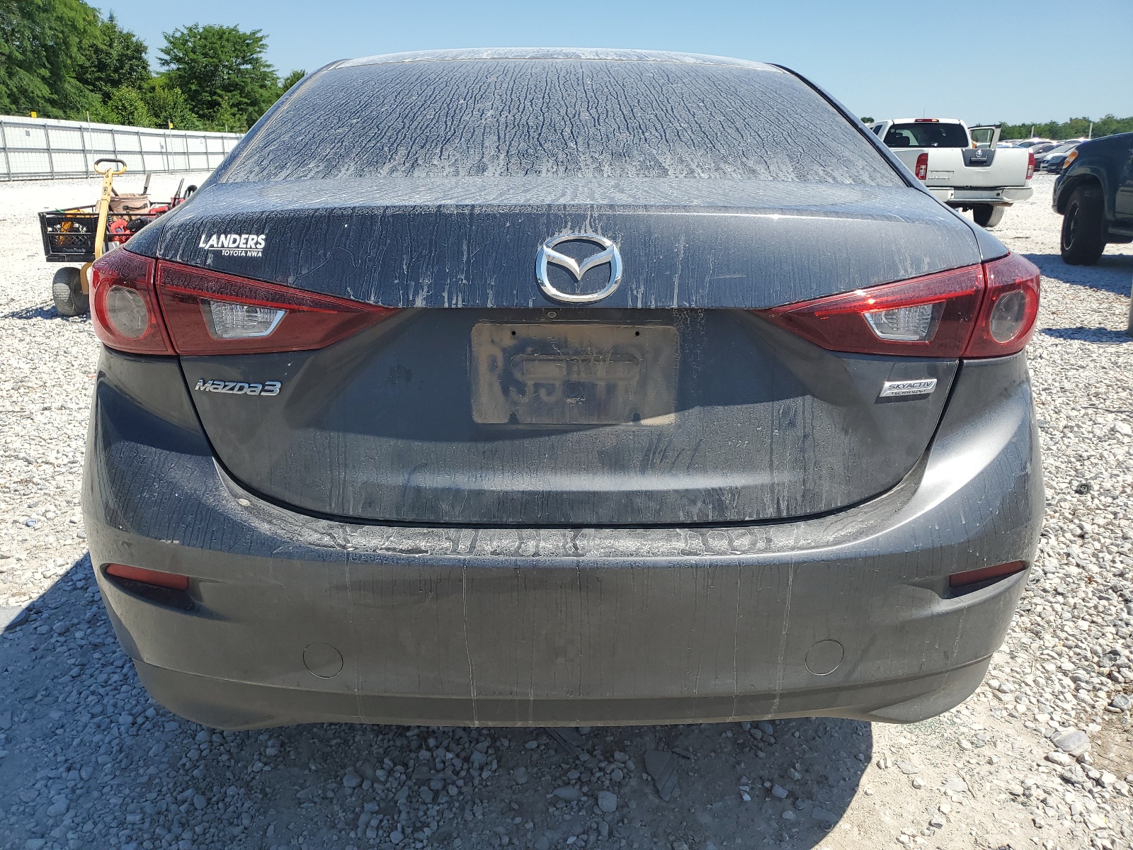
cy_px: 425
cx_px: 566
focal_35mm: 26
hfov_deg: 67.3
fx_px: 851
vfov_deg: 53.1
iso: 50
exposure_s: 1/3333
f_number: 1.5
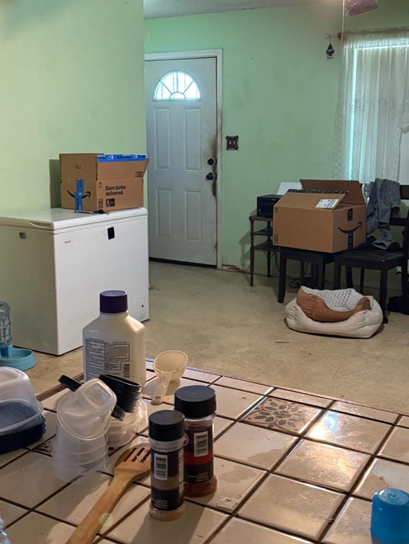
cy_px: 247
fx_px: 645
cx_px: 227
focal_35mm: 41
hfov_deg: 35.1
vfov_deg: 45.7
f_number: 1.78
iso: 640
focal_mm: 6.76
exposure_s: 1/60
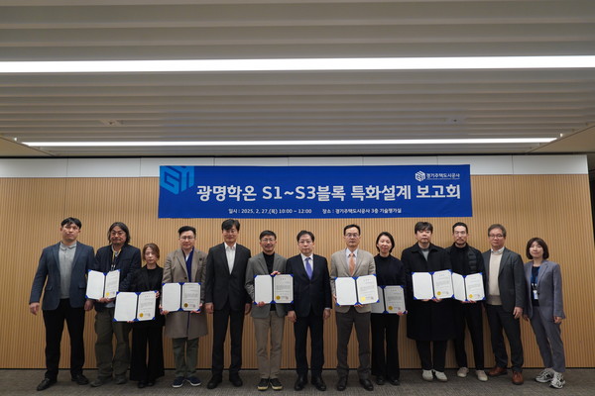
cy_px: 198
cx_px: 298
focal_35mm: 24
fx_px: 397
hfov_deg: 73.7
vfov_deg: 53.1
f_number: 4
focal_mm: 24
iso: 2000
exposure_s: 1/160
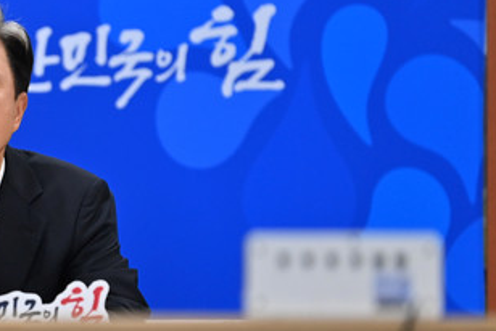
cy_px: 202
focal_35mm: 506
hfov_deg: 4.1
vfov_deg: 2.7
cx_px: -37
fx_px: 6978
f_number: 2.8
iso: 1250
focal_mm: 200
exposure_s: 1/250
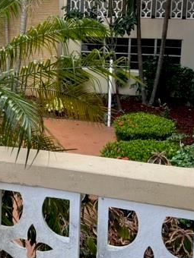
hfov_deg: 29.1
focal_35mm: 49
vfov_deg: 37.2
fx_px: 366
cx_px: 44
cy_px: 42
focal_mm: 5.7
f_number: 1.5
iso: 50
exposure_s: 1/670
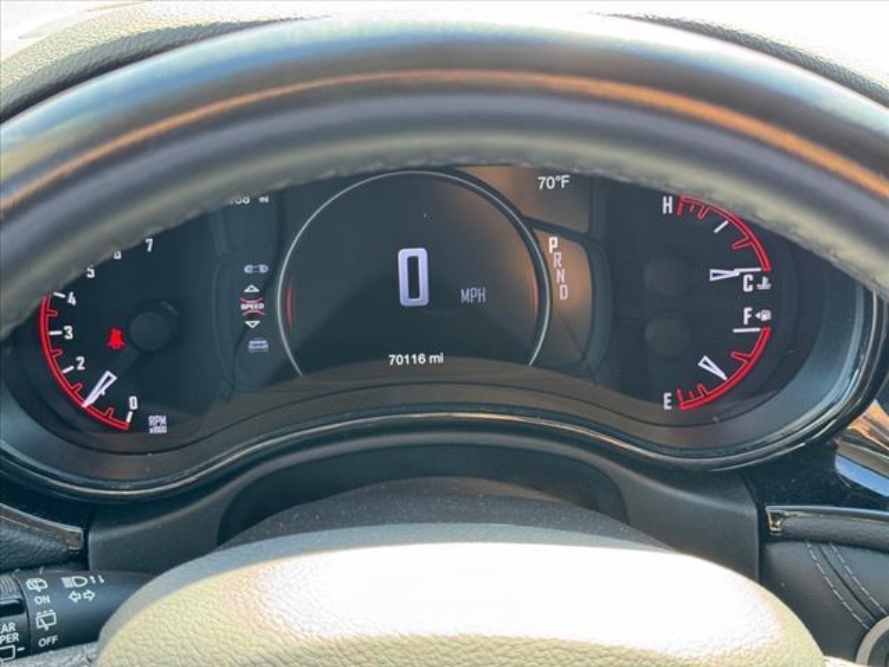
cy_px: 334
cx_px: 444
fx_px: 1233
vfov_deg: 30.3
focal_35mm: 48
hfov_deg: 39.7
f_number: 1.78
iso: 100
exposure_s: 1/70
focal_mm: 6.76
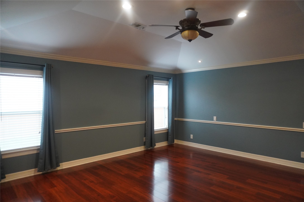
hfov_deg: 73.7
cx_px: 152
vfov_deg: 53.1
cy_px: 101
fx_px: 203
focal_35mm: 24
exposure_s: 1/160
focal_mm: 16
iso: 2000
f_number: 3.5
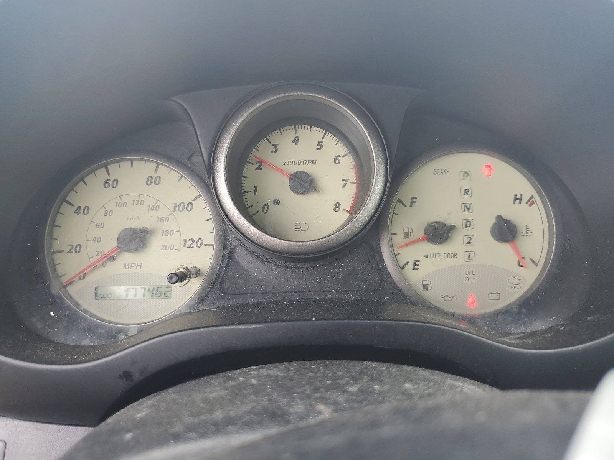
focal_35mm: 26
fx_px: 461
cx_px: 307
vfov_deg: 53.1
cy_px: 230
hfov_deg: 67.3
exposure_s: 1/233
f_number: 1.5
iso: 50
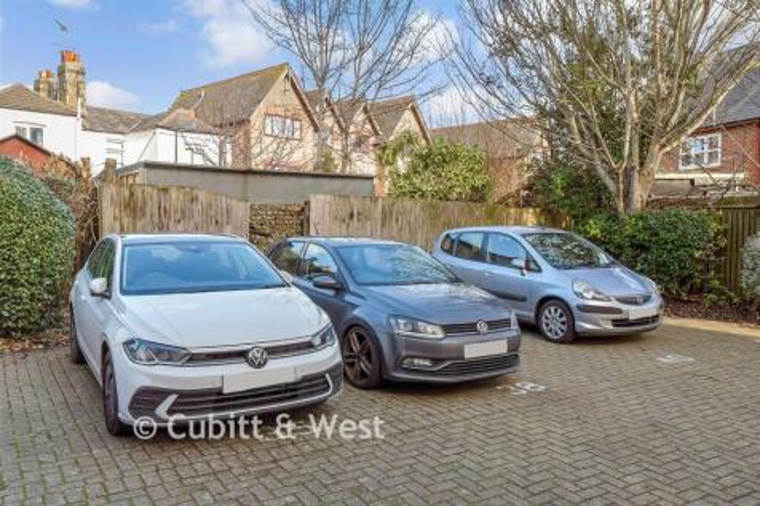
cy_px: 253
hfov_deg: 61.9
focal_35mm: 30
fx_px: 633
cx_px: 380
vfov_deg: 43.6
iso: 500
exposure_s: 1/250
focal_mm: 20
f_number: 7.1
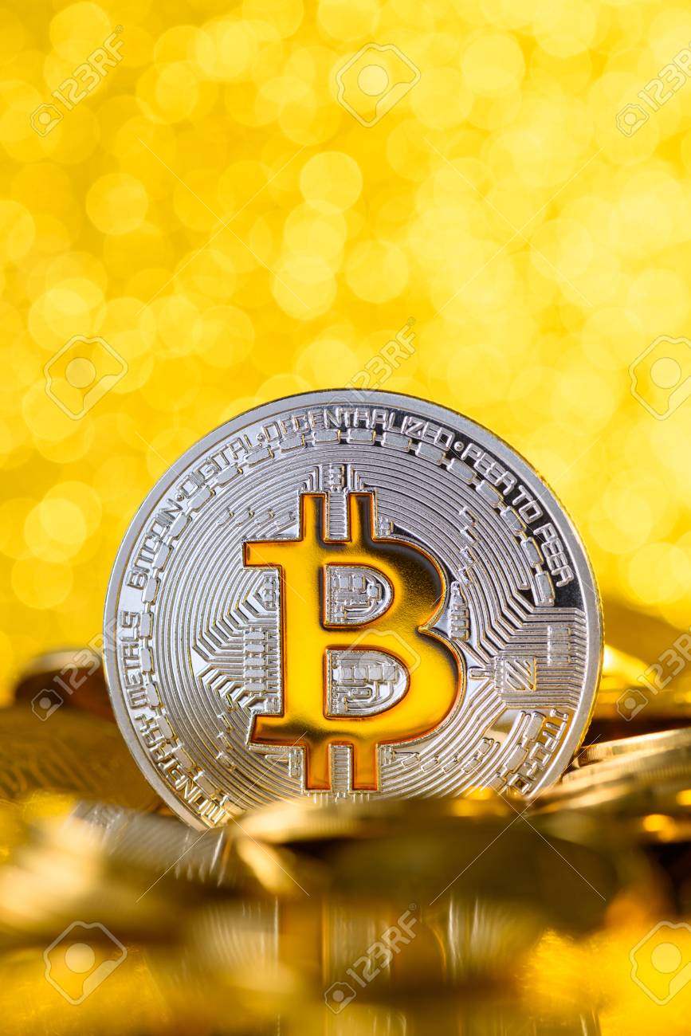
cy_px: 518
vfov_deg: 19.5
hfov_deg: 13.0
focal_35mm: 105
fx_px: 3022
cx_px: 346
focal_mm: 105
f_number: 9
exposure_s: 1/160
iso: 100
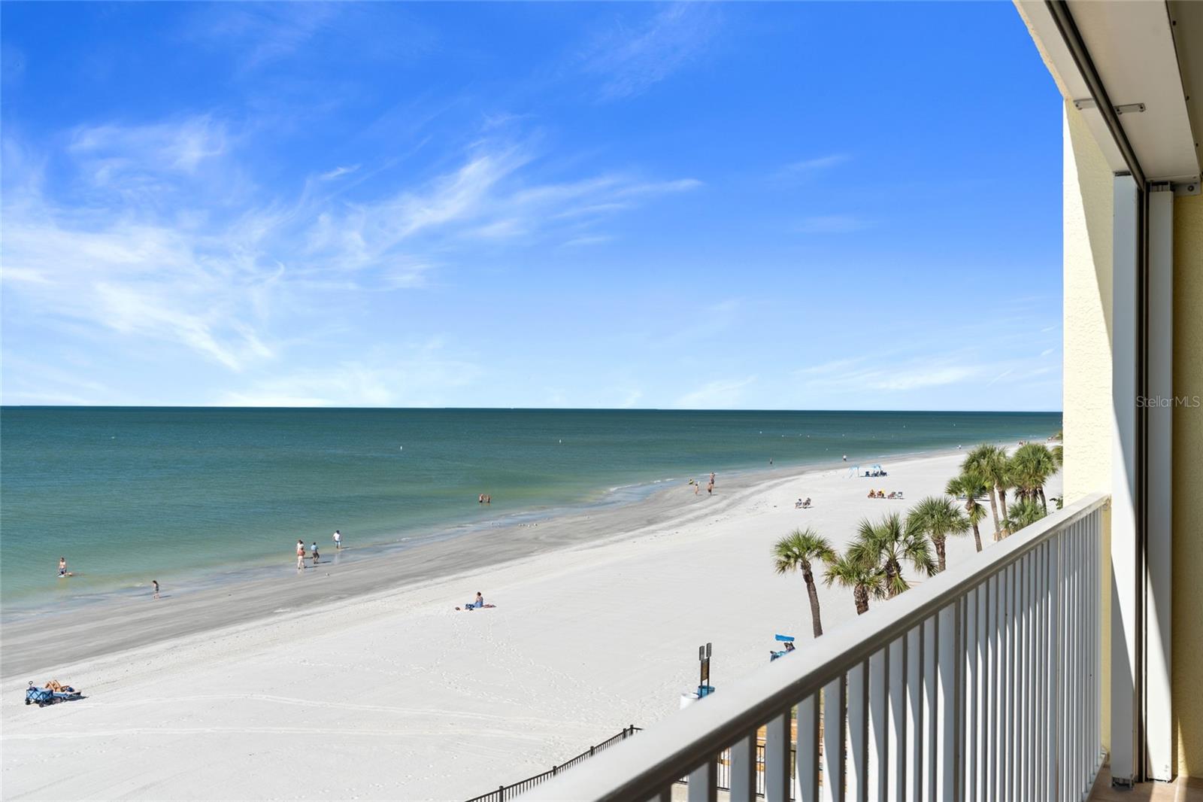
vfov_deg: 37.8
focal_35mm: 35
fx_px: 1169
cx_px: 602
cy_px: 401
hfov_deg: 54.4
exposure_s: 1/100
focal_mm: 35
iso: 250
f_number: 9
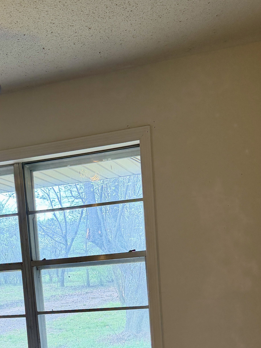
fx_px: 563
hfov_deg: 25.6
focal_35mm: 56
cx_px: 45
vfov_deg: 32.5
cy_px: 319
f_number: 1.78
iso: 160
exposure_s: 1/215
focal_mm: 6.76
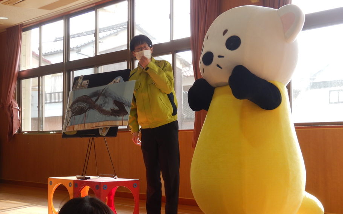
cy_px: 111
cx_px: 176
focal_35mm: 65
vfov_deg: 20.0
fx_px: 608
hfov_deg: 31.5
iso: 125
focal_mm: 10.1
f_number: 4.4
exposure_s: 1/80
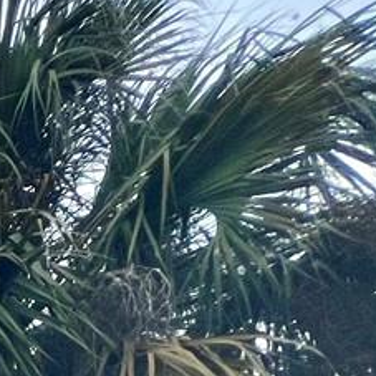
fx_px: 995
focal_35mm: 81
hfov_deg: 9.9
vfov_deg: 14.4
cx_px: -901
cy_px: 894
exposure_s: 1/1074
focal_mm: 1.57
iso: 32
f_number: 1.8
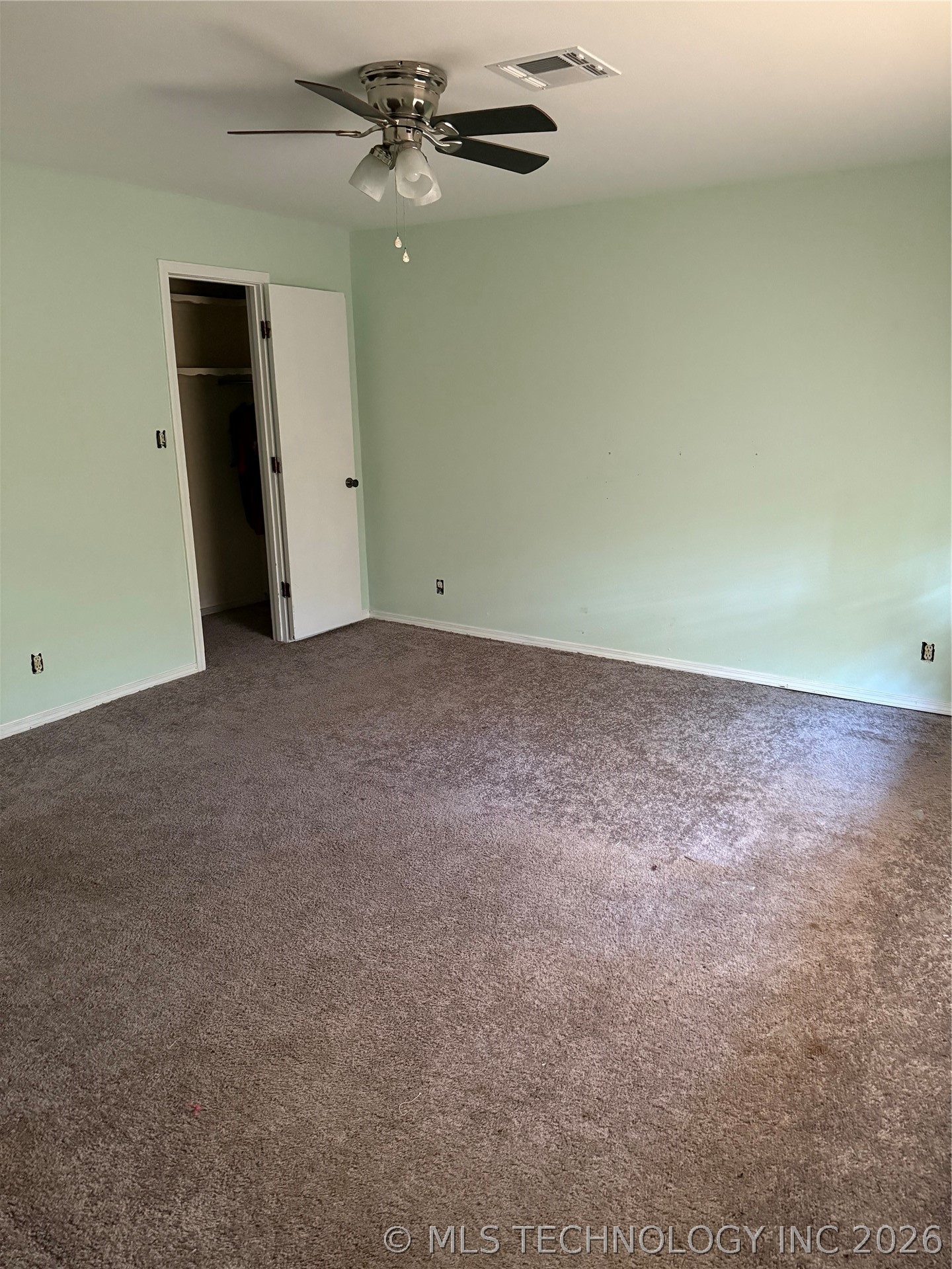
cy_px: 634
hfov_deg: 56.8
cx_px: 476
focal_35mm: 24
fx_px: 880
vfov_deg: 71.6
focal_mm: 6.76
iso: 1000
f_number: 1.78
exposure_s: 1/40
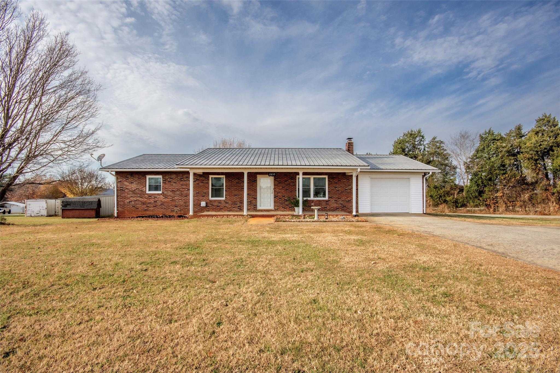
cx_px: 280
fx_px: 233
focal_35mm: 15
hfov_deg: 100.4
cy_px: 186
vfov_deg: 77.3
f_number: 11
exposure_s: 1/500
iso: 400
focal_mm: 10
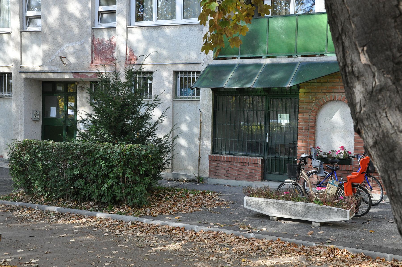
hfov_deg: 41.2
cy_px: 134
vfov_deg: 28.0
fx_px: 535
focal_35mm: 48
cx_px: 201
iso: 1000
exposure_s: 1/400
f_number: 10
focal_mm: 32
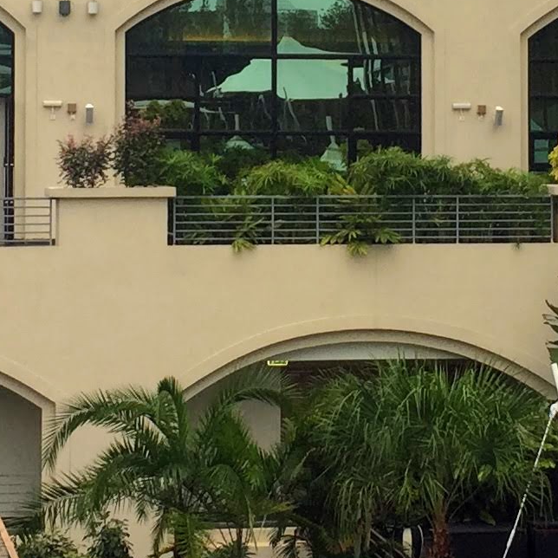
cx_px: 284
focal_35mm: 130
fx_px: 2371
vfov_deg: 13.3
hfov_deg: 13.4
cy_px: 22
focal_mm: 4.15
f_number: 2.2
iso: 32
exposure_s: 1/137
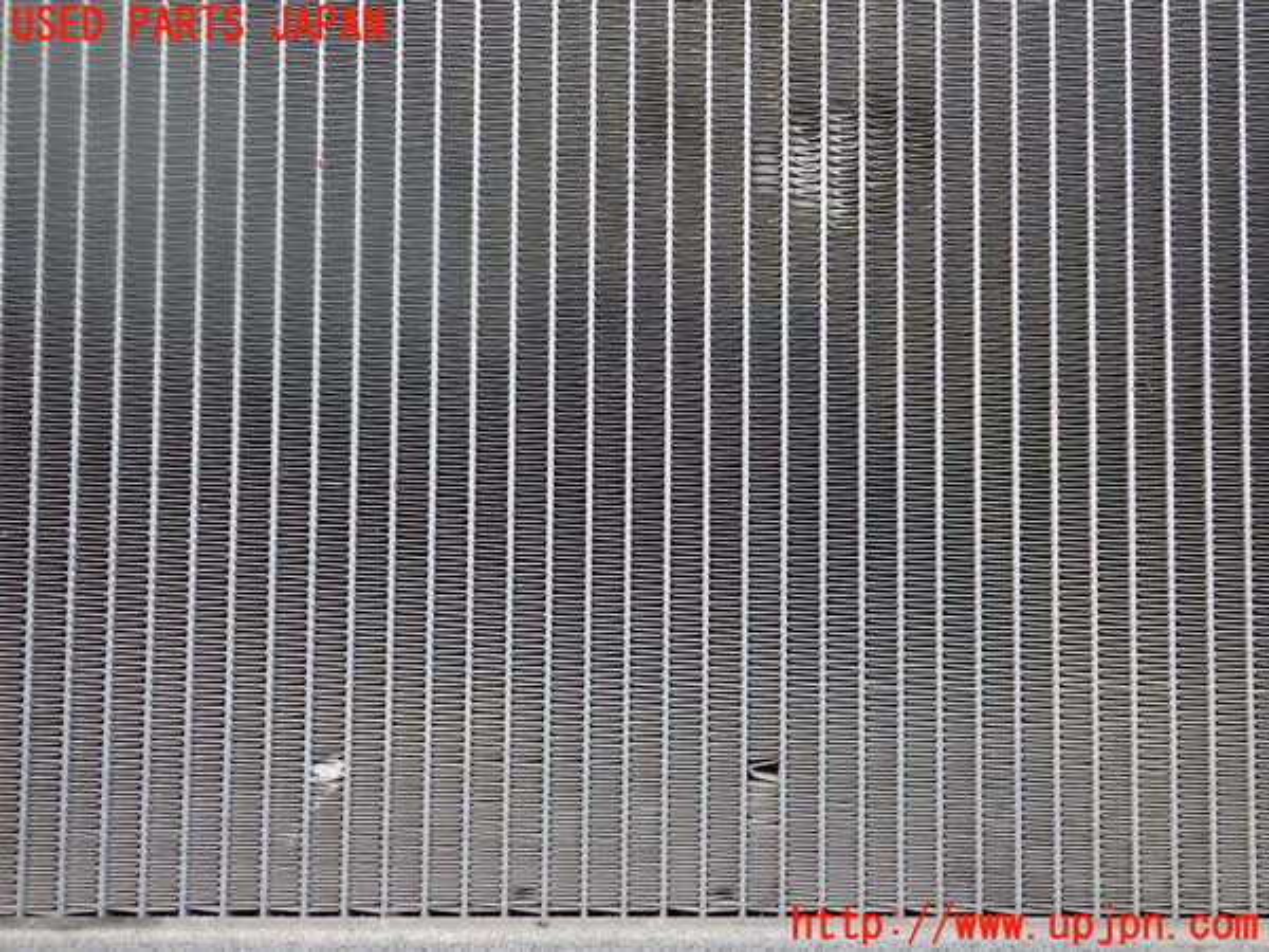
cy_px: 476
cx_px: 634
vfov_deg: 46.8
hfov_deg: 60.0
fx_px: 1100
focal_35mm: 30
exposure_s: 1/125
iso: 200
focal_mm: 5.4
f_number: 2.3
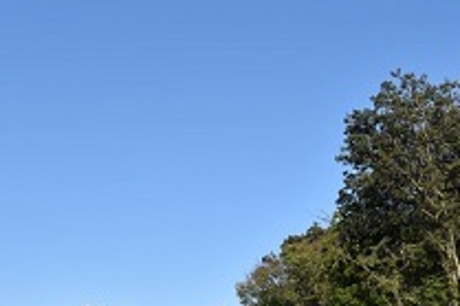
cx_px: 330
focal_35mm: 65
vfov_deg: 20.5
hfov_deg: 30.6
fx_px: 830
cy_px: 271
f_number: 8
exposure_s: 1/200
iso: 100
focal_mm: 30
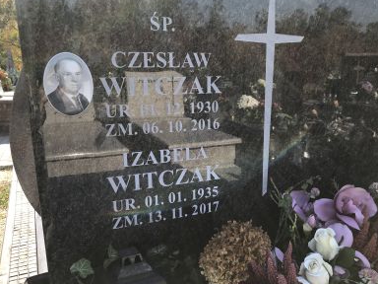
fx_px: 382
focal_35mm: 35
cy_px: 170
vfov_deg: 40.5
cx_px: 214
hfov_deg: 52.5
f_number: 1.8
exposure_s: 1/577
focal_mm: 3.99
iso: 20
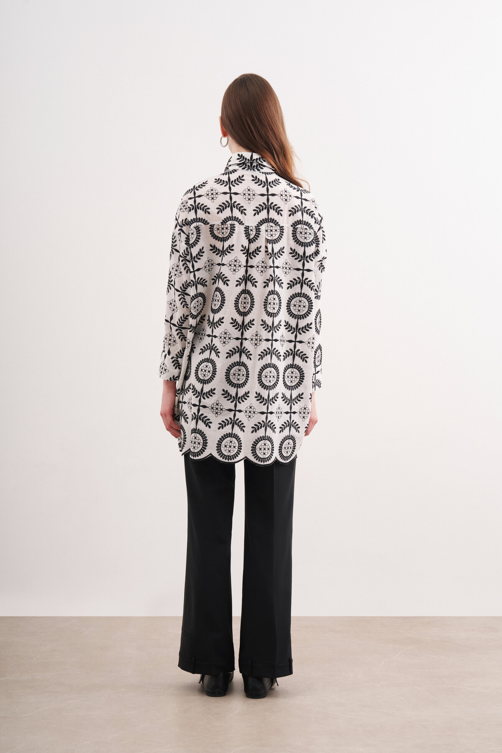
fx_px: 1297
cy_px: 376
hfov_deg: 21.9
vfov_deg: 32.4
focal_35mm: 62
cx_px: 251
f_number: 11
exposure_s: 1/160
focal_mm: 62
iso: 400
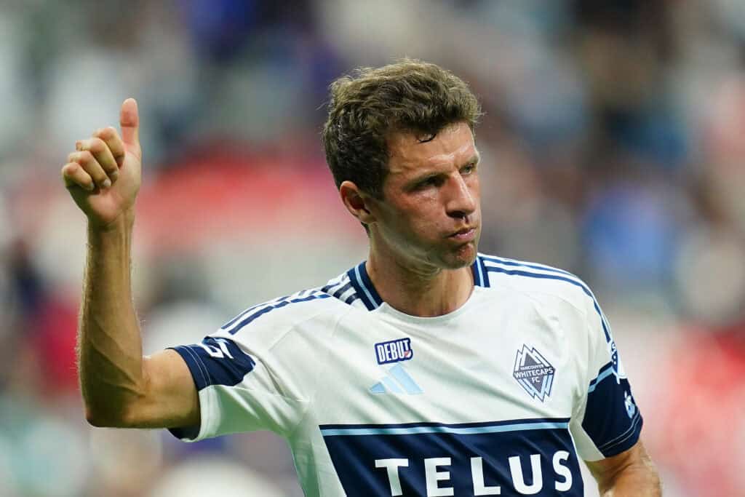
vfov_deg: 2.3
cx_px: 372
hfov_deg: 3.4
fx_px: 12418
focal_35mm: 600
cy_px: 248
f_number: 2.8
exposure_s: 1/800
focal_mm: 400
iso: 1250
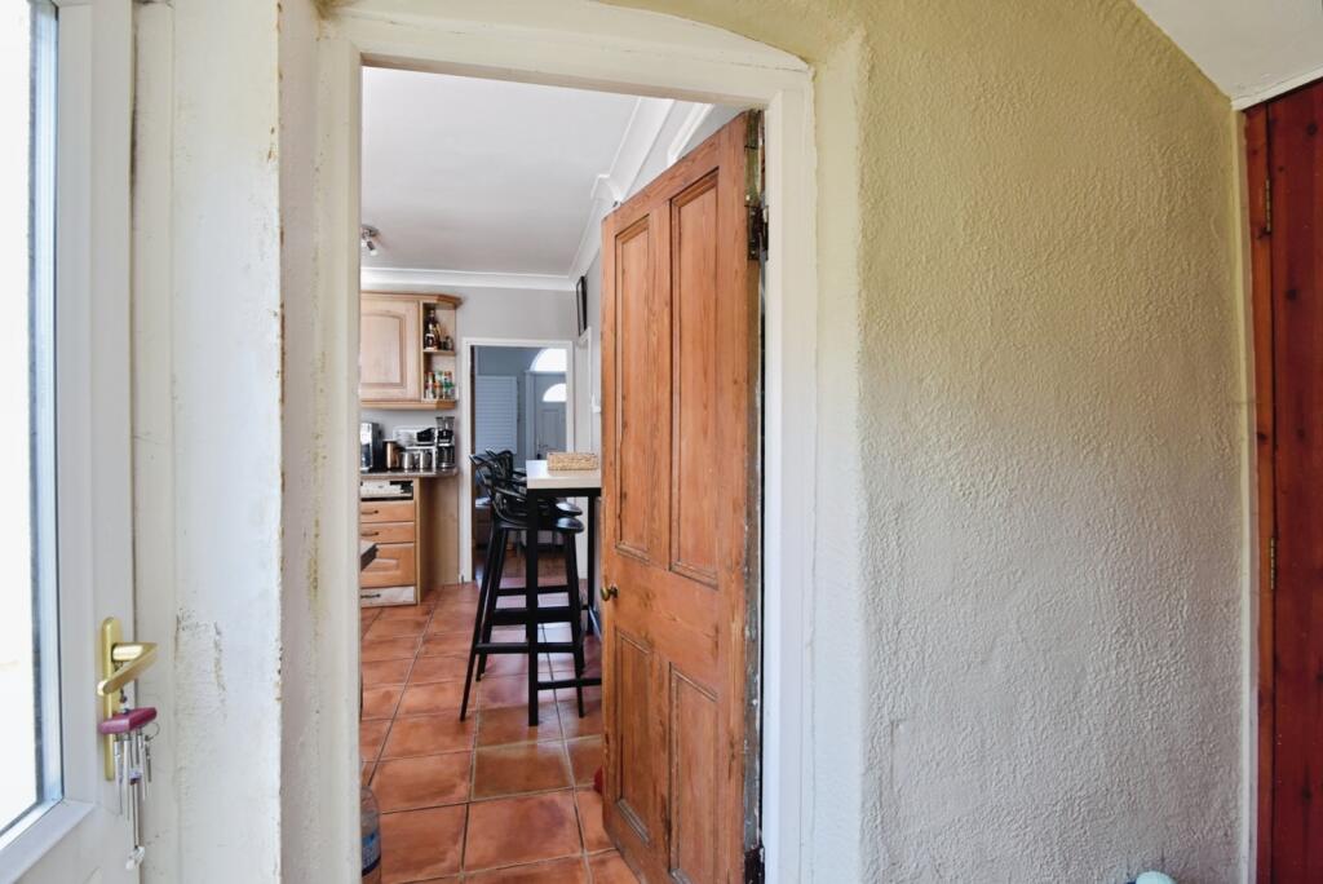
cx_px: 662
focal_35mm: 16
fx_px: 588
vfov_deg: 73.8
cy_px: 442
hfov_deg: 96.7
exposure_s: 1/20
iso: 400
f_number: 7.1
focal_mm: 16
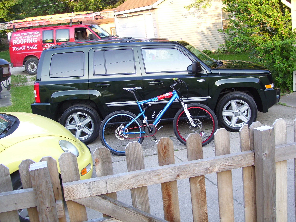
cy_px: 111
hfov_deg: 42.1
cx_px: 148
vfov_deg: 32.2
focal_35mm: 45
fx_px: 385
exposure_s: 1/90
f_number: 3
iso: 80
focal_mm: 7.6
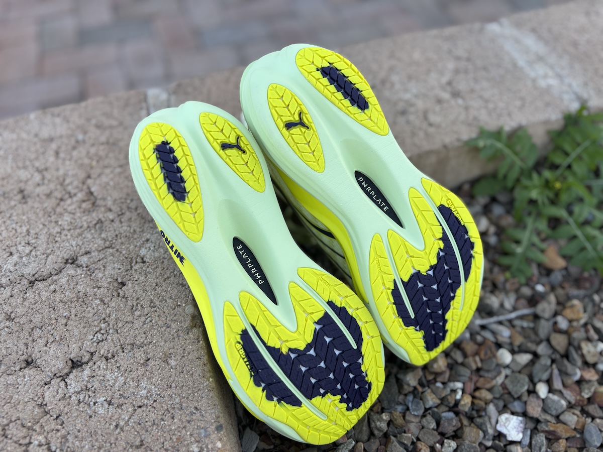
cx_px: 302
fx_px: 453
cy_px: 226
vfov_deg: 53.1
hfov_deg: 67.3
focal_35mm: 26
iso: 50
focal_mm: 5.96
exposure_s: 1/662
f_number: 1.6
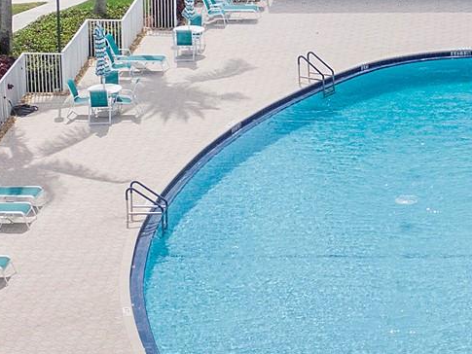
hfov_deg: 12.6
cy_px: 21
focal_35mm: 155
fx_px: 2114
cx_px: 457
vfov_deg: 9.5
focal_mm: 8.42
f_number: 3.8
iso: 100
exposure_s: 1/1600
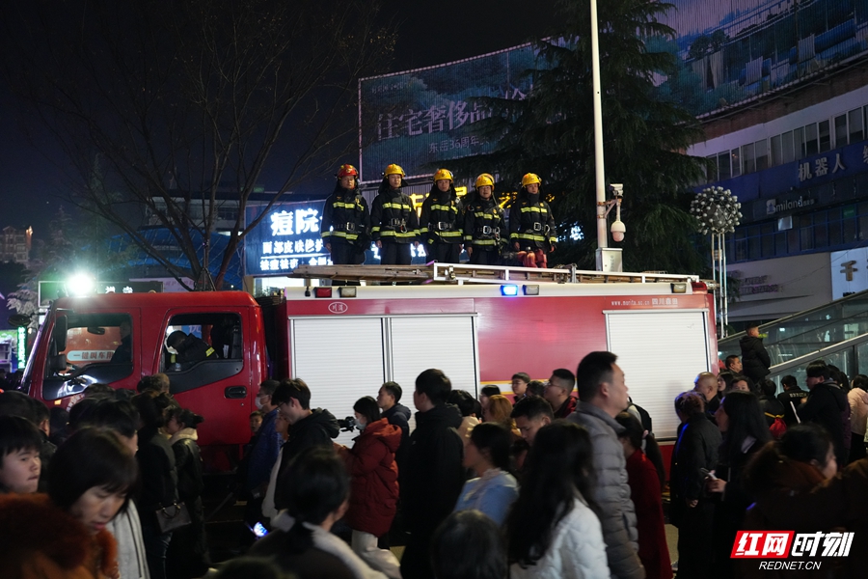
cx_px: 434
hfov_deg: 46.4
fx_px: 1013
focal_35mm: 42
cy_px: 290
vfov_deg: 31.9
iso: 5000
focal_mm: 42
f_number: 4
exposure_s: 1/60
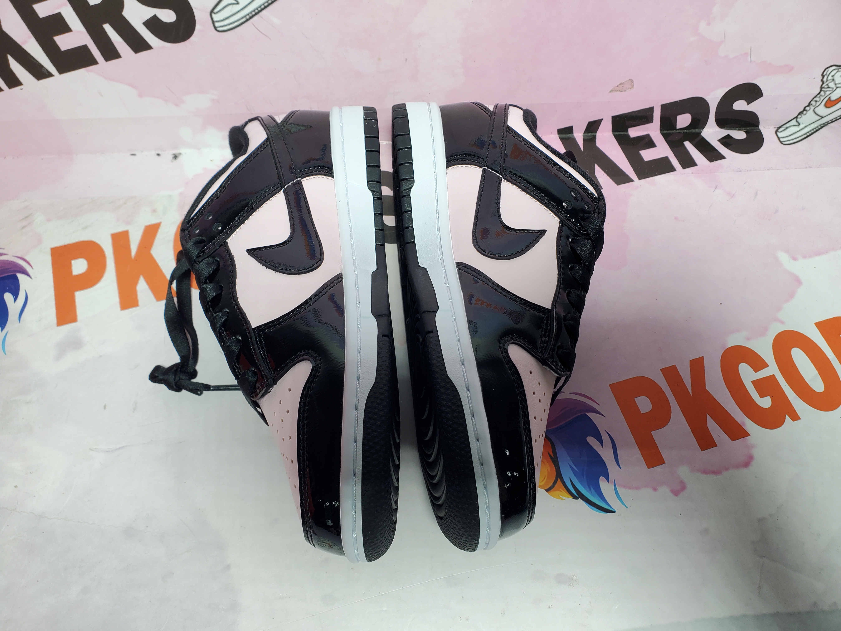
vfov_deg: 53.1
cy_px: 316
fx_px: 632
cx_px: 420
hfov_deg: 67.3
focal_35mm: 26
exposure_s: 1/180
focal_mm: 4.3
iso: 50
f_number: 2.4
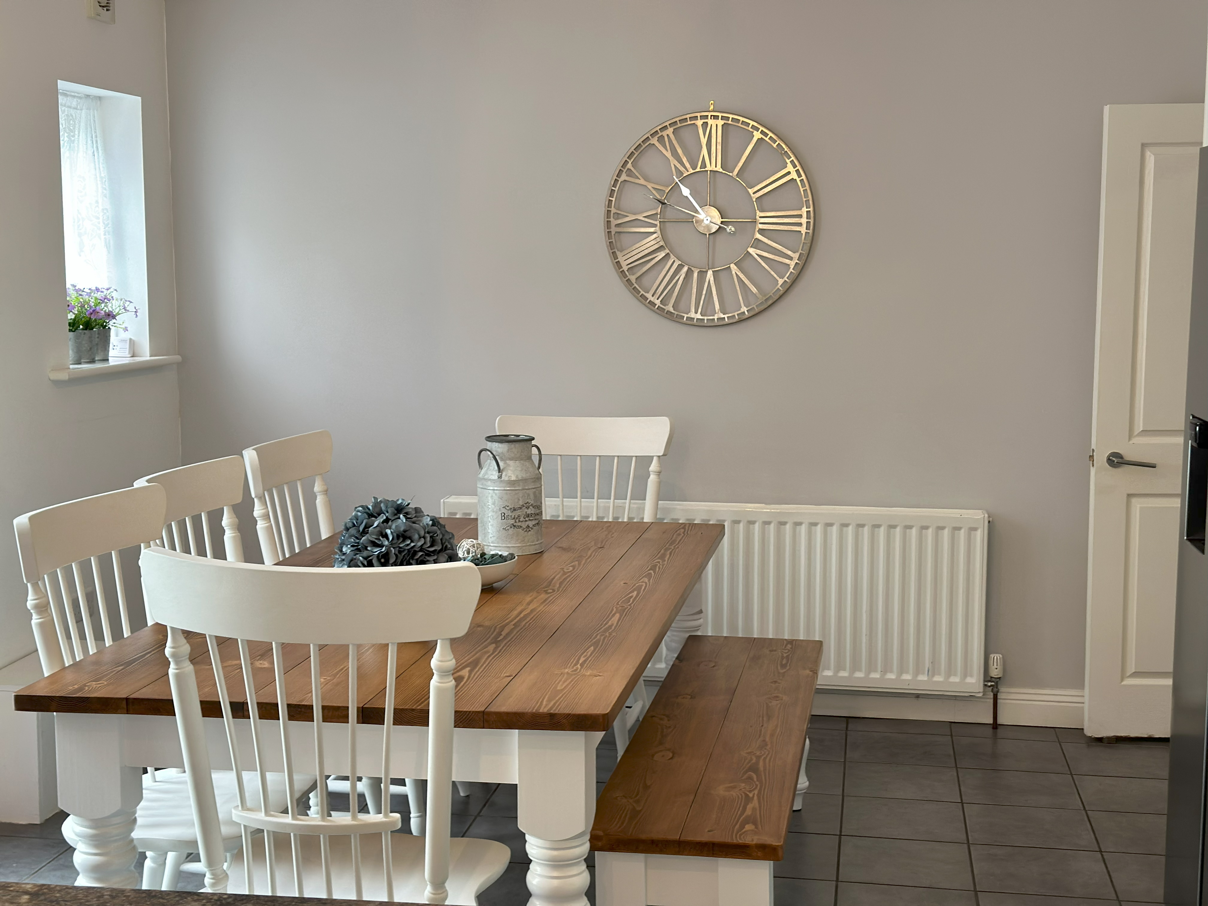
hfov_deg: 39.7
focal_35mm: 48
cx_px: 604
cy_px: 453
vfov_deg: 30.3
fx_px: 1675
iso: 80
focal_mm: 6.86
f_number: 1.78
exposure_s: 1/75
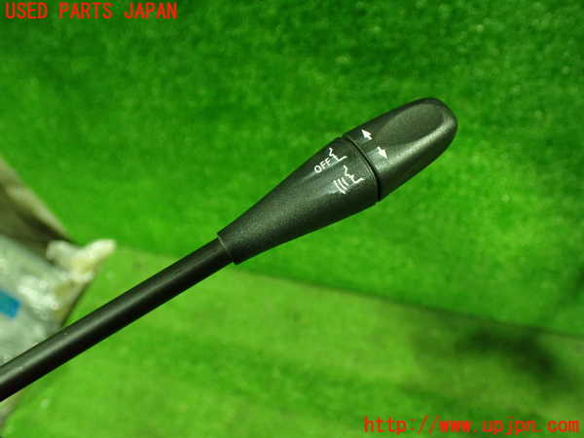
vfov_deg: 46.8
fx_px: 506
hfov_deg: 60.0
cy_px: 219
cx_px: 292
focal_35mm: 30
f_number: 2.3
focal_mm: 5.4
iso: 1000
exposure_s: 1/30
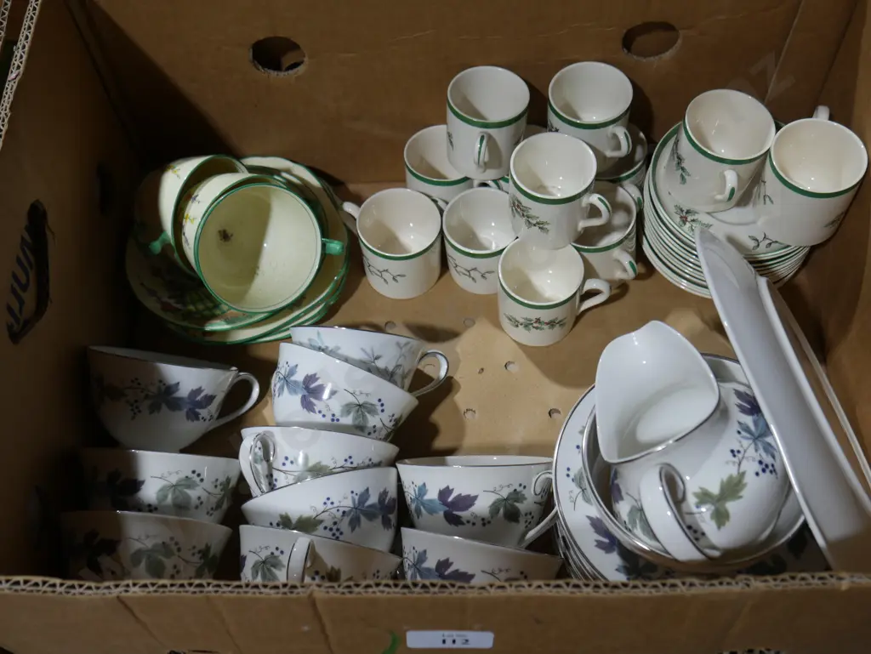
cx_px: 436
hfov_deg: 46.8
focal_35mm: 40
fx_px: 1007
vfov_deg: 36.0
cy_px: 327
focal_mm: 20
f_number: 4.4
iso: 200
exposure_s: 1/60
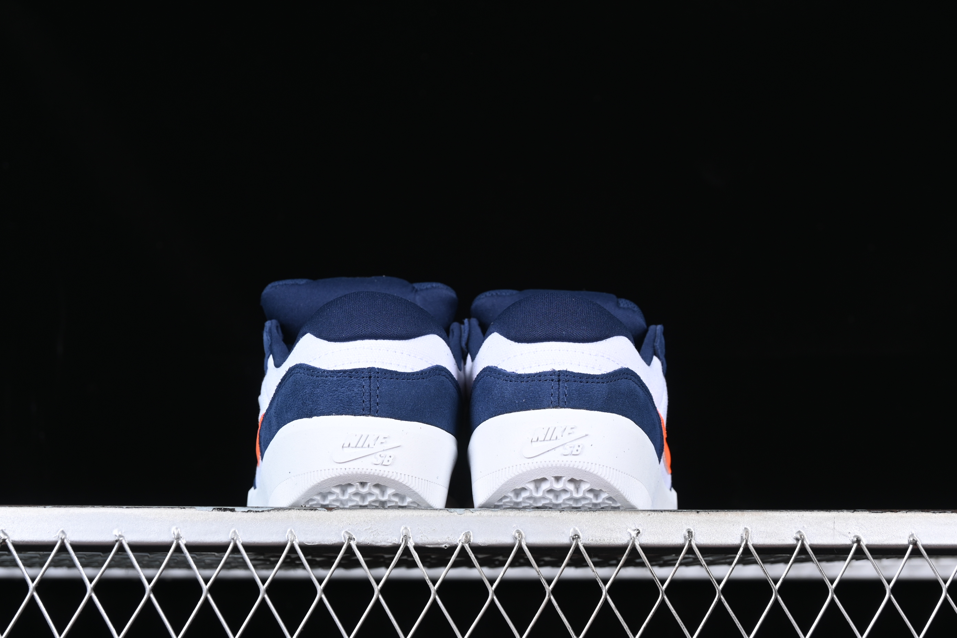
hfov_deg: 27.0
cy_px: 319
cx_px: 478
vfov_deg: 18.2
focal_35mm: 75
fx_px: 1994
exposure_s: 1/60
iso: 160
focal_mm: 50
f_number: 7.1
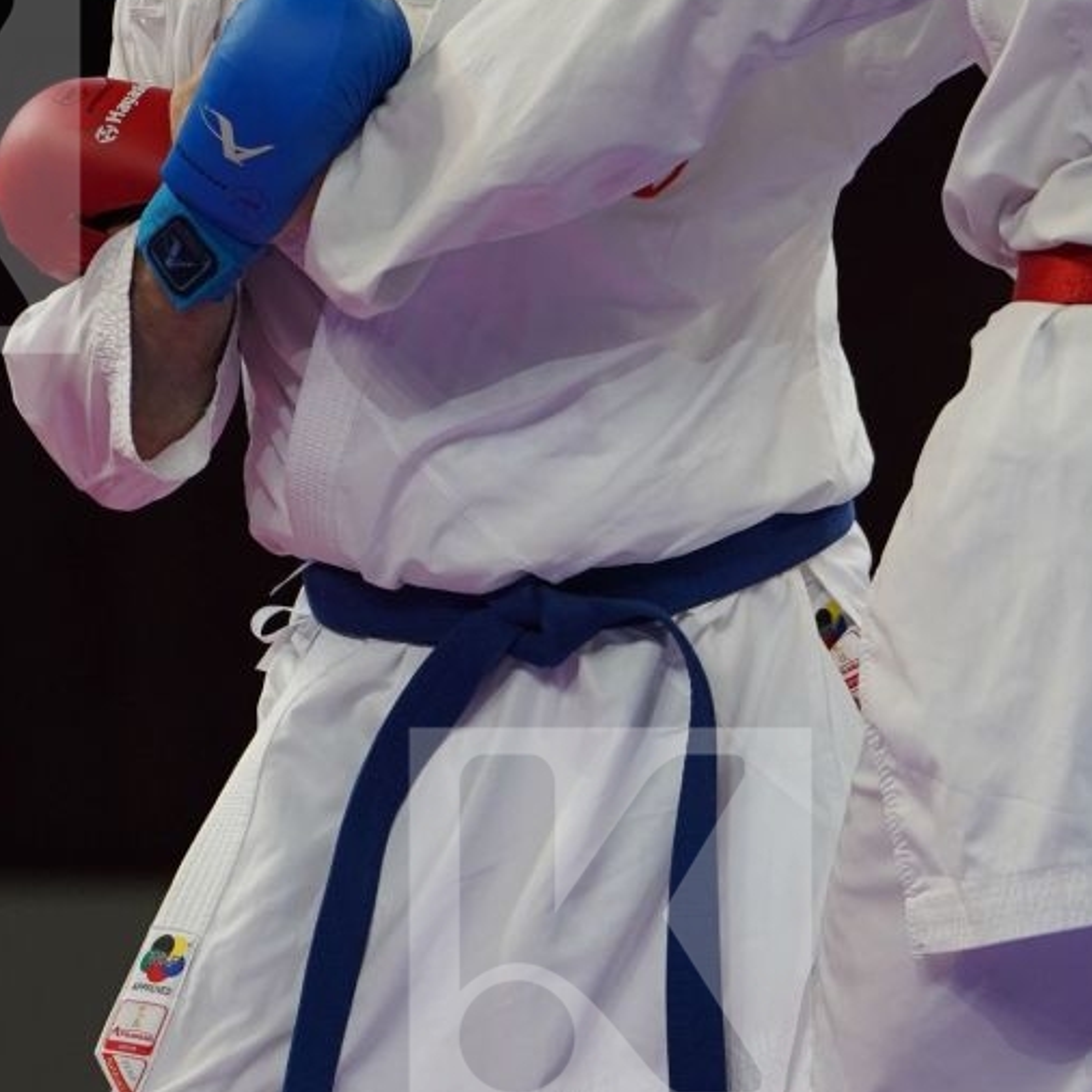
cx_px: 611
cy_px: 158
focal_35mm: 605
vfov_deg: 2.9
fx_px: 21593
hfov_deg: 2.9
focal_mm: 200
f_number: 2.8
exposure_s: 1/1000
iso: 1250
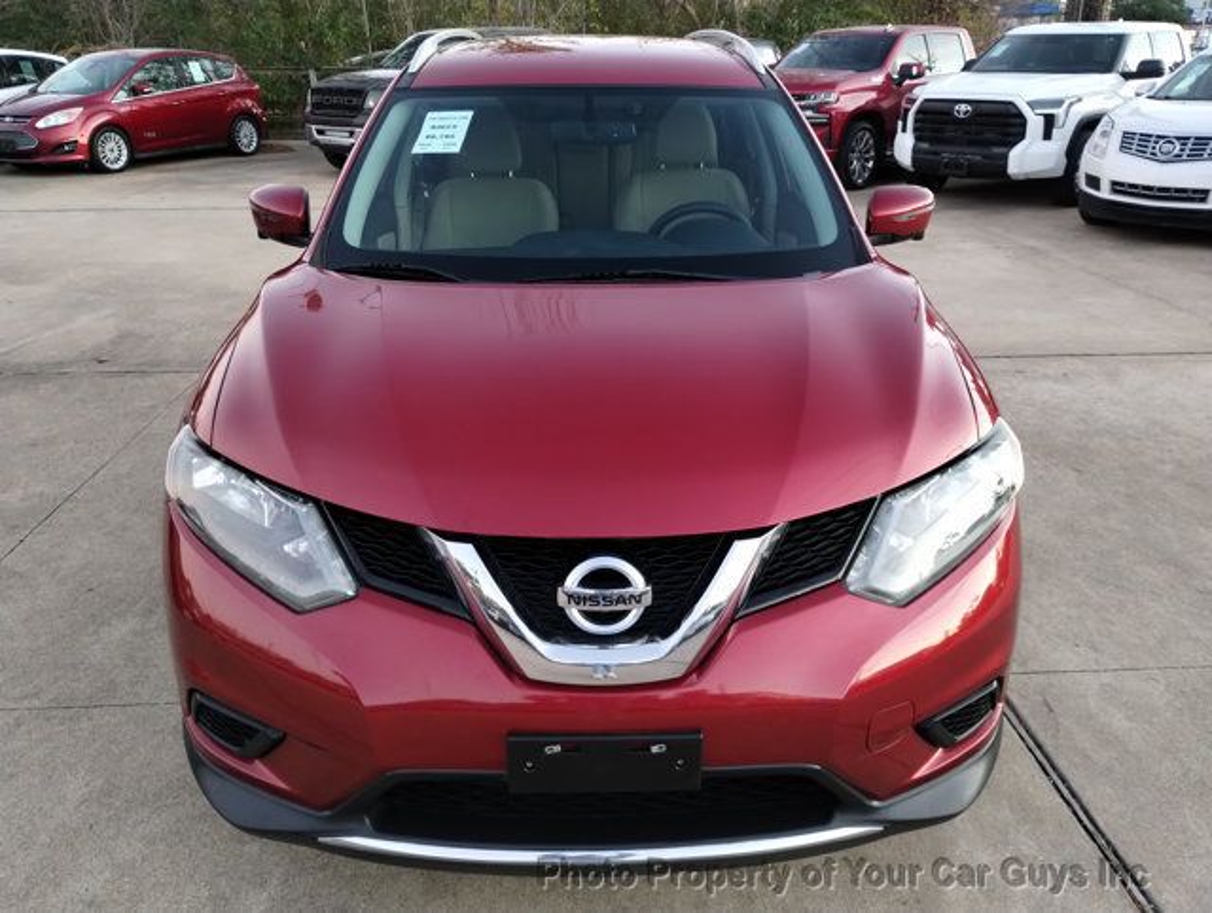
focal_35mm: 28
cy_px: 456
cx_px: 606
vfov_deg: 49.9
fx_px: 982
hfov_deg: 63.4
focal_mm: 4.27
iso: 1109
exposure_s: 1/30
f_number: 1.8
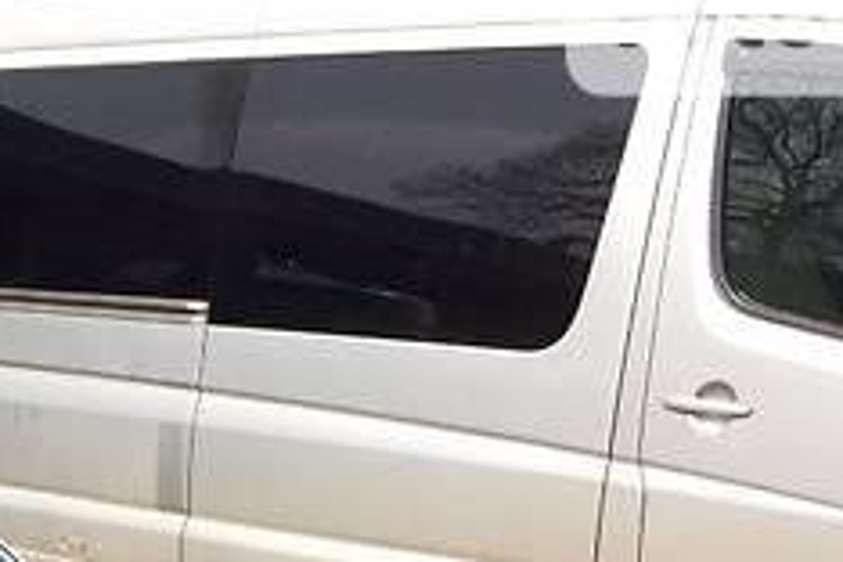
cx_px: -303
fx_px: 2412
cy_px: 980
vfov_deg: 12.3
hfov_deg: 18.3
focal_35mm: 103
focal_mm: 4.2
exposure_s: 1/1580
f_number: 2.2
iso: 32
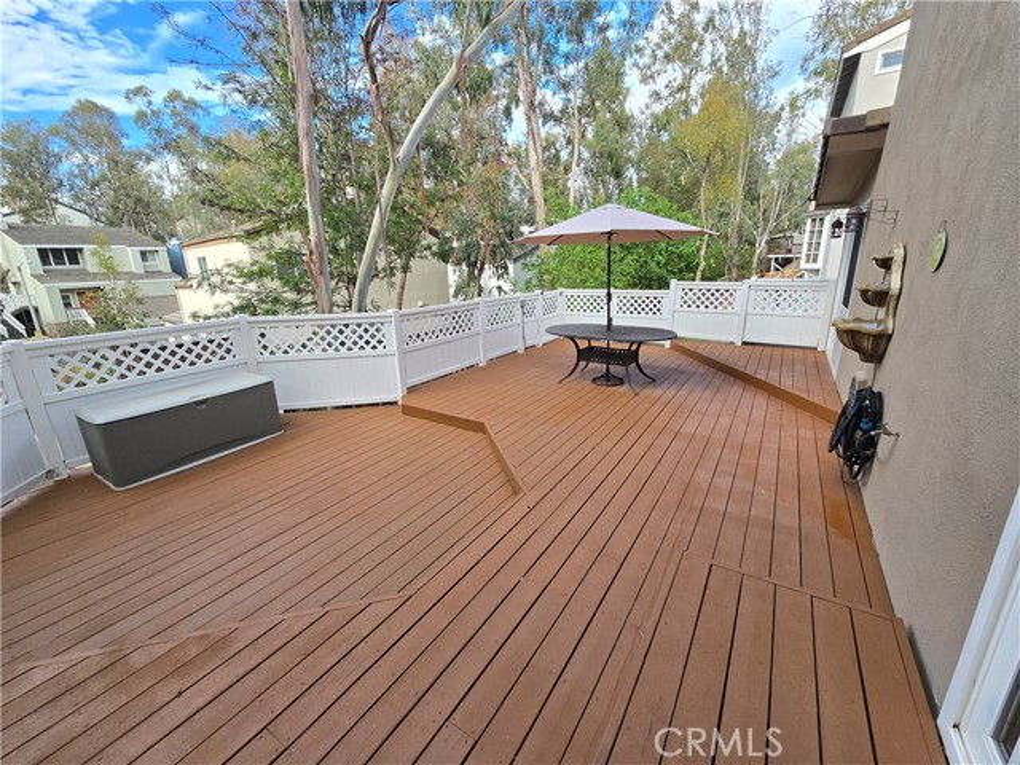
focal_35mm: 13
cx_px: 510
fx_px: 383
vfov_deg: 89.9
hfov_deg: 106.2
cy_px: 382
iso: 80
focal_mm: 2.2
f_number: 2.2
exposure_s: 1/719
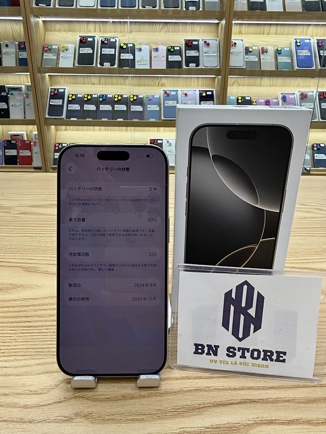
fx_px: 301
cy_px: 217
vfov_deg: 71.6
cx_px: 163
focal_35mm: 24
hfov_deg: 56.8
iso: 125
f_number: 2.2
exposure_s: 1/120
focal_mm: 2.22
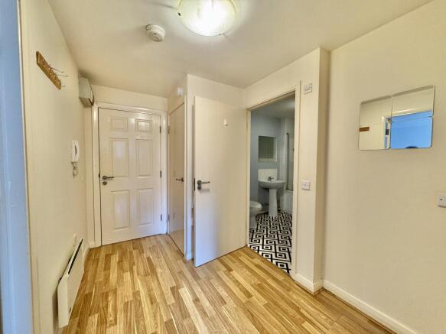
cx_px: 223
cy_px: 167
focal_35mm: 14
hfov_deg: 102.1
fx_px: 180
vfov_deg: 85.7
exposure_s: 1/50
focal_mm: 2.22
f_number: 2.2
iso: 160
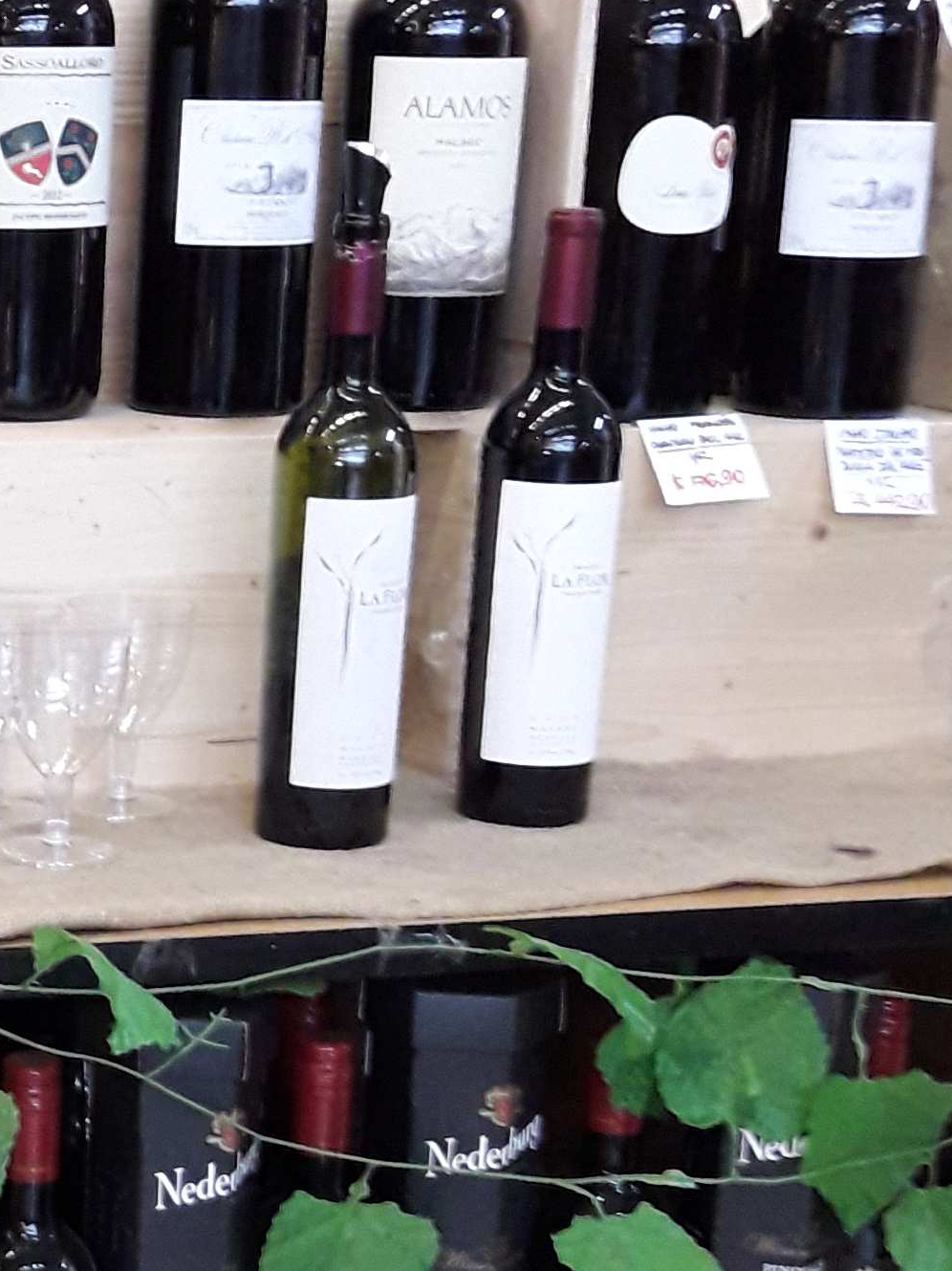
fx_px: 3192
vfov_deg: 22.4
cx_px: -300
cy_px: 864
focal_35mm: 87
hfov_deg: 16.0
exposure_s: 1/24
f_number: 1.9
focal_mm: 3.7
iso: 320
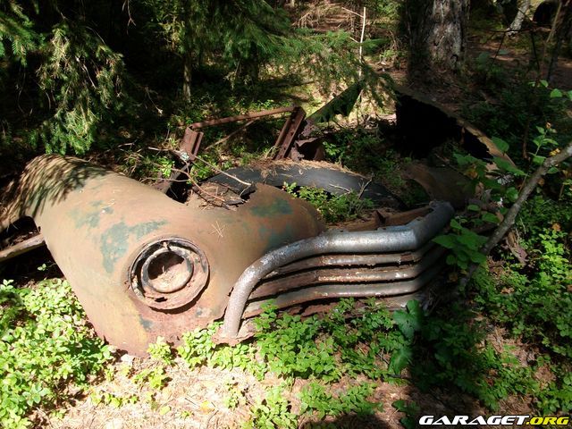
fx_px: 529
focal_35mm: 32
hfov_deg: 56.8
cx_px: 286
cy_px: 214
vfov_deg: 44.2
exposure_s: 1/259
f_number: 2.9
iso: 80
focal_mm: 5.7
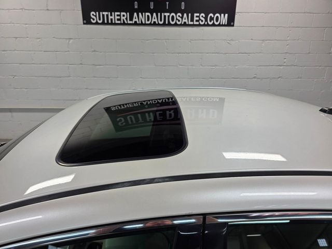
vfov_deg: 58.9
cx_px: 166
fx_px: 221
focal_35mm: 23
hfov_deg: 73.9
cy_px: 124
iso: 32
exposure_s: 1/120
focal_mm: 6.3
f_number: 1.7
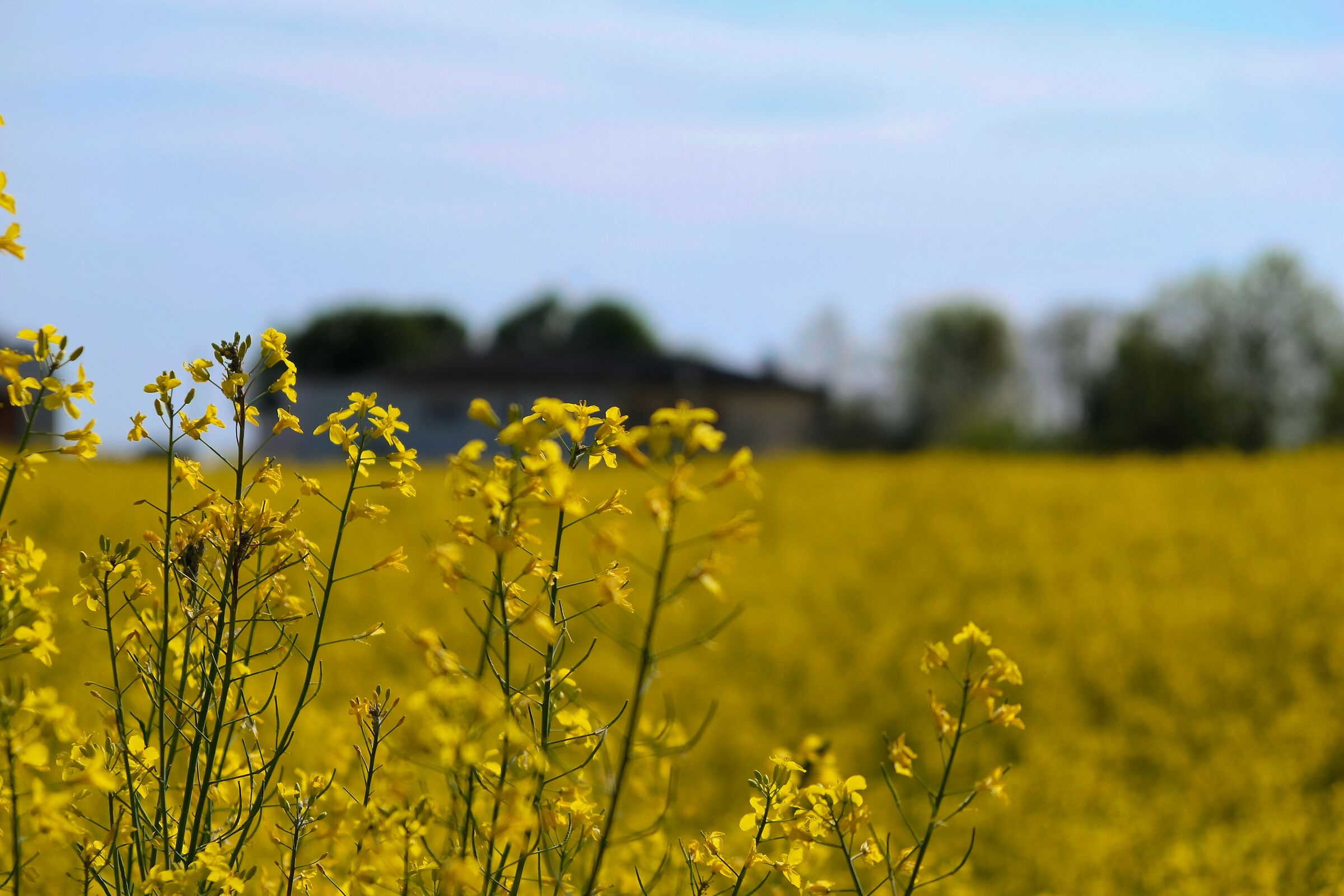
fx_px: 3098
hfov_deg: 24.5
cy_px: 448
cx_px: 672
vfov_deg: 16.5
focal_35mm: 83
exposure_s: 1/3200
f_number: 4
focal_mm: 55
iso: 200
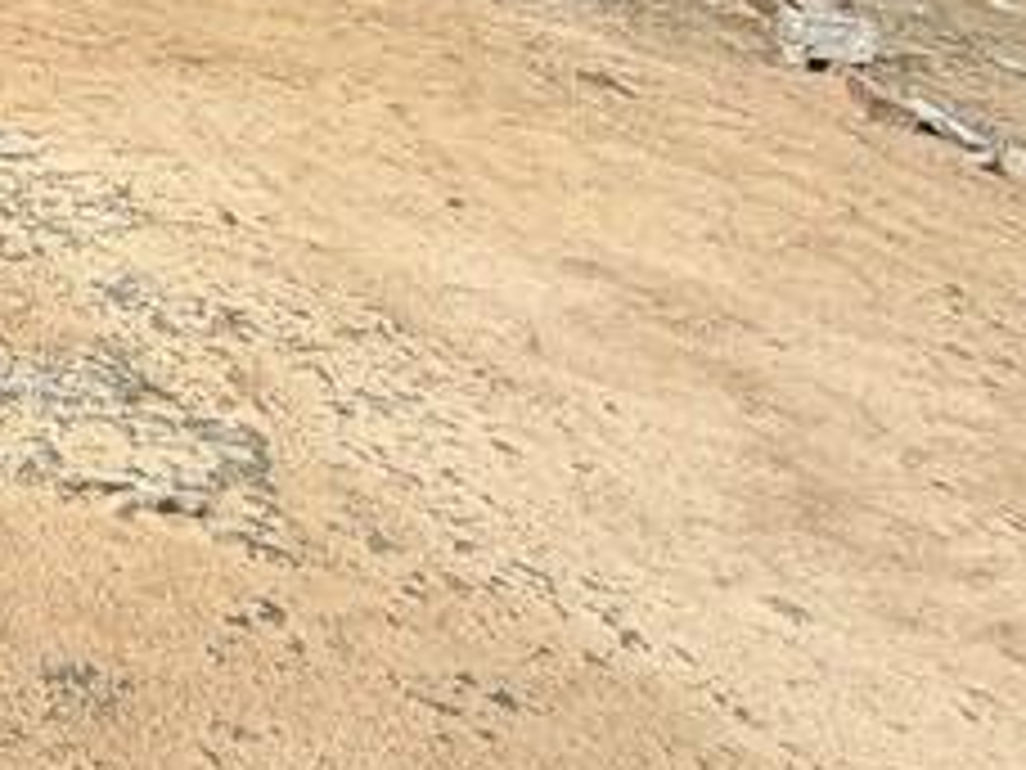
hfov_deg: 19.7
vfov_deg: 18.9
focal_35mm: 63
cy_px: -545
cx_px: -950
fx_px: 1867
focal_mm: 2.22
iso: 20
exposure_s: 1/1534
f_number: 2.2
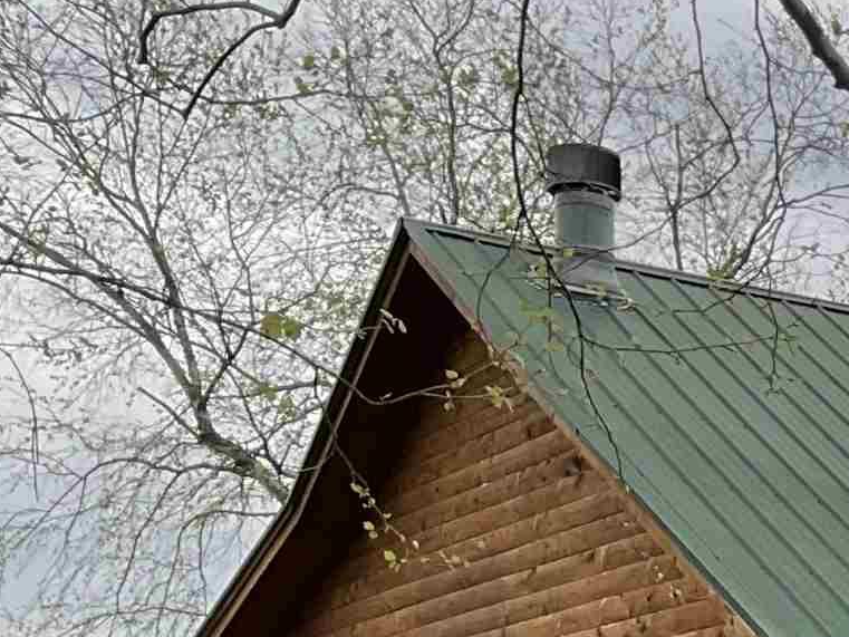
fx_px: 2870
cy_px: 1065
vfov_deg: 11.9
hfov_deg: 14.4
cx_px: 1634
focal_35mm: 117
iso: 16
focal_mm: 3
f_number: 1.8
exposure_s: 1/912
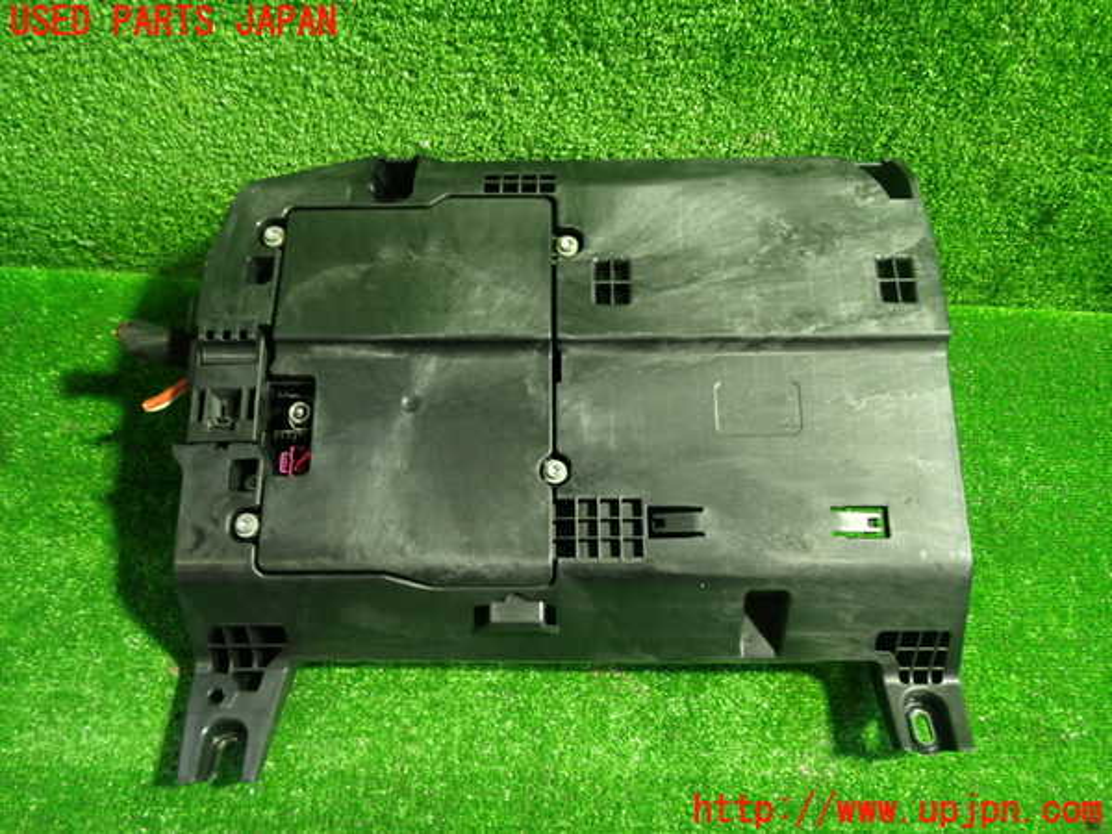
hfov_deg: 60.0
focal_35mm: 30
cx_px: 556
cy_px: 417
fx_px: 964
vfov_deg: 46.8
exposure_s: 1/30
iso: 500
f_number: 2.3
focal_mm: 5.4
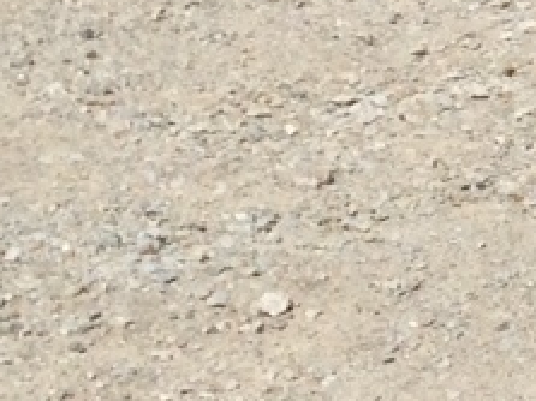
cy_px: -449
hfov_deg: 8.2
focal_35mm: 220
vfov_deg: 6.5
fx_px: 3405
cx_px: 1346
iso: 40
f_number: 2.2
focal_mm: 4.12
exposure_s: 1/3425
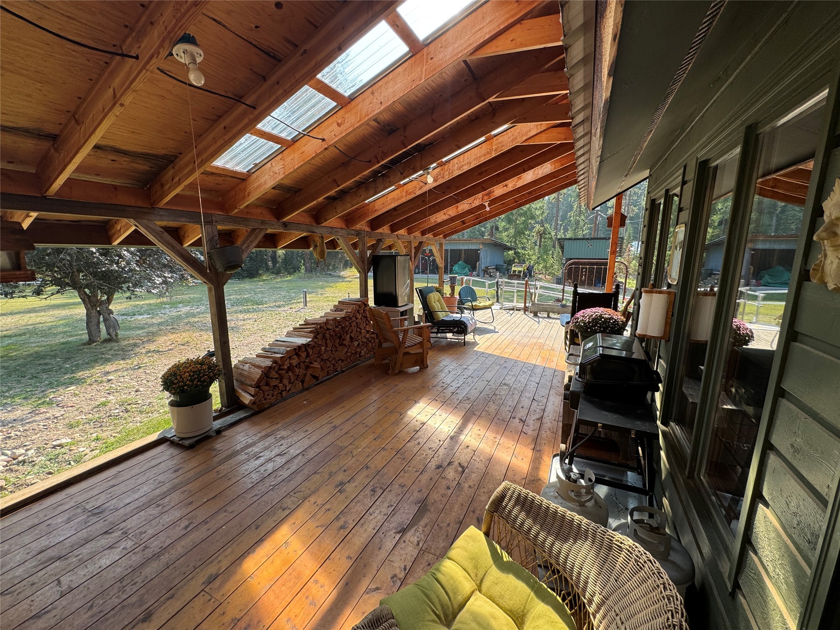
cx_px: 420
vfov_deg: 85.7
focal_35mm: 14
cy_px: 315
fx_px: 340
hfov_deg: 102.1
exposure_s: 1/258
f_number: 2.2
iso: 40
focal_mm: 2.22
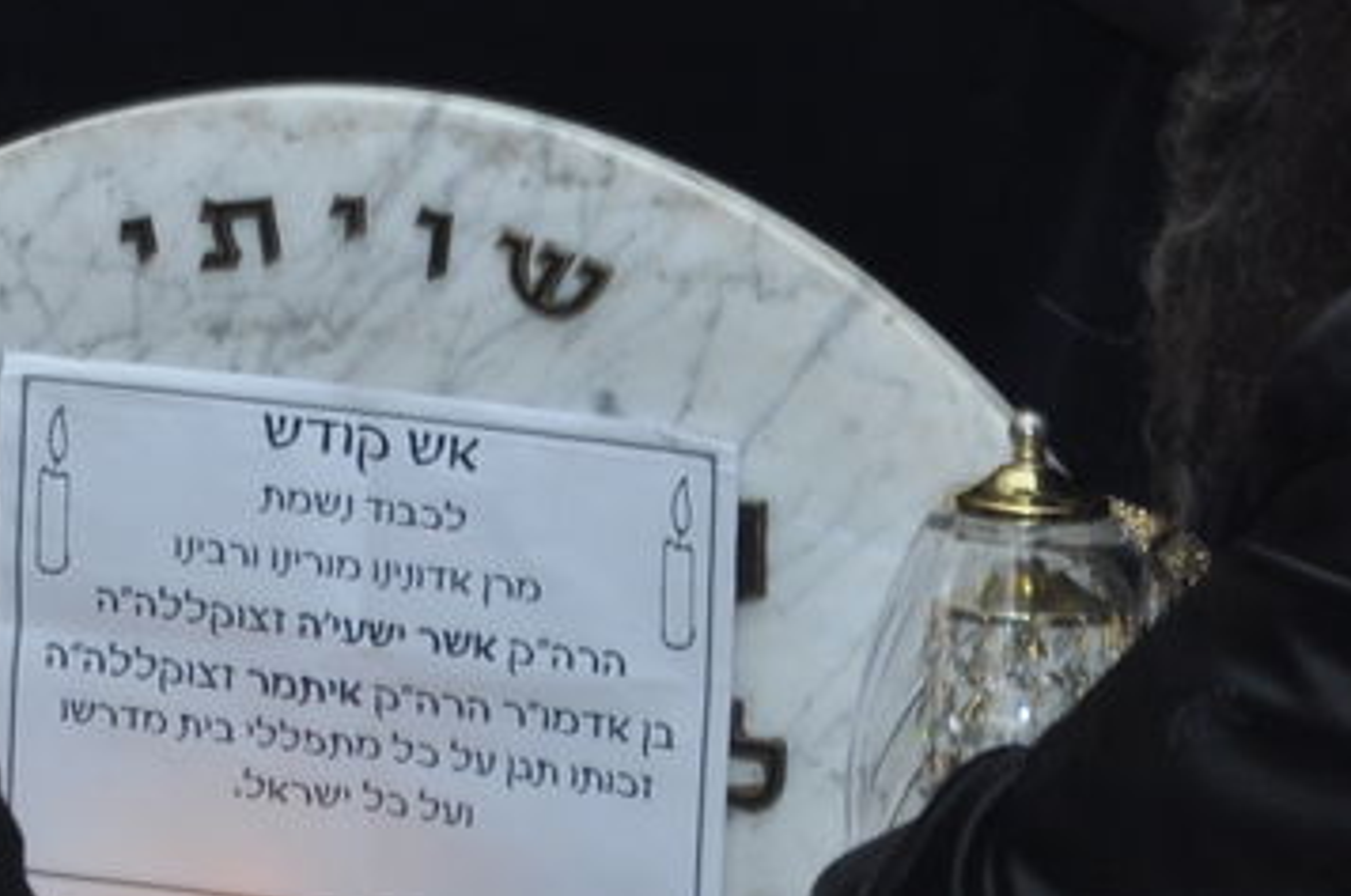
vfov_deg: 4.4
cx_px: -439
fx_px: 11468
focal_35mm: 306
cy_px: -834
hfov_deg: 6.7
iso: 400
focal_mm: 52
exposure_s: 1/60
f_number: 5.6
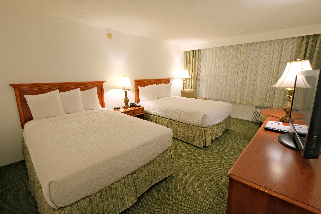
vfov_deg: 77.3
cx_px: 160
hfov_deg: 100.4
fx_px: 134
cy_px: 107
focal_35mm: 15
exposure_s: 1.5
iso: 200
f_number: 18
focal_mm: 10
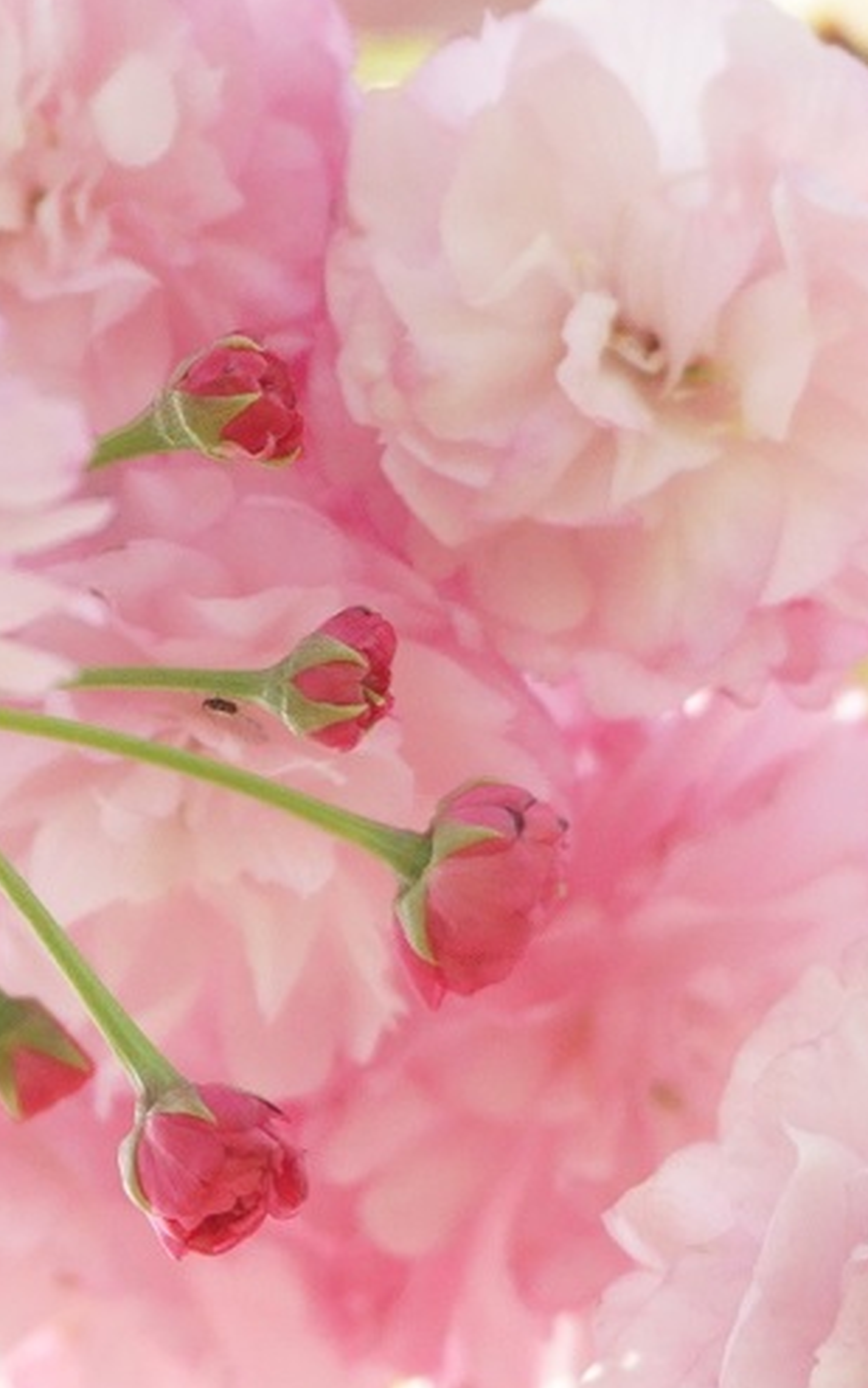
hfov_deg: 1.3
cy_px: 891
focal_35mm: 1046
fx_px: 39567
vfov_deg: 2.0
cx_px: 528
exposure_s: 1/500
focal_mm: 330
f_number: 7.1
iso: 1250
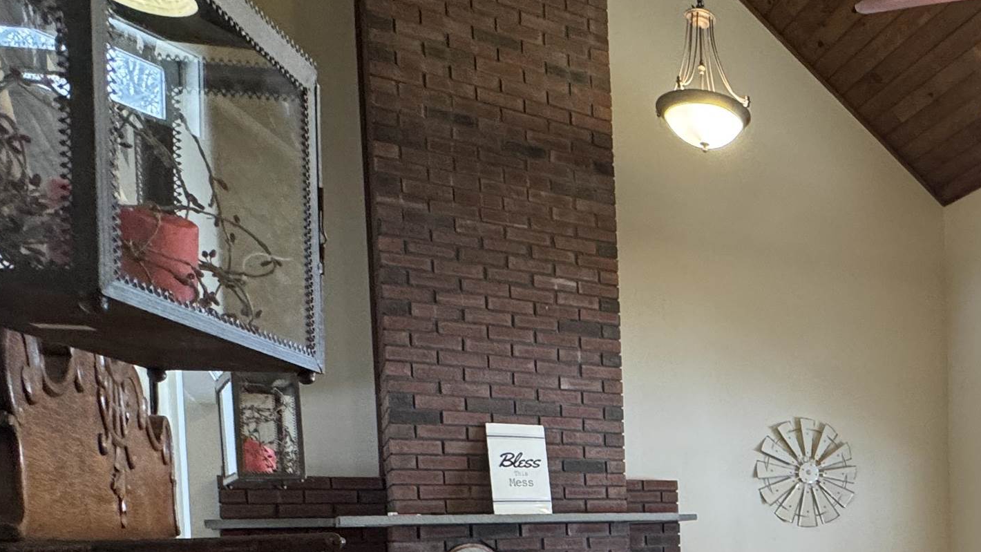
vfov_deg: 32.6
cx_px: 975
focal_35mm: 33
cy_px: 560
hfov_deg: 49.0
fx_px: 858
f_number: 2.2
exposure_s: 1/60
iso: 250
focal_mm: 2.22
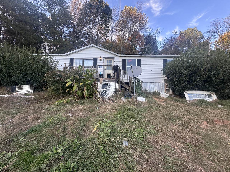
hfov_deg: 102.1
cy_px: 86
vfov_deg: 85.7
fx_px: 93
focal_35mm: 14
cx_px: 115
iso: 40
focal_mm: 2.22
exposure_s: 1/119
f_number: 2.2
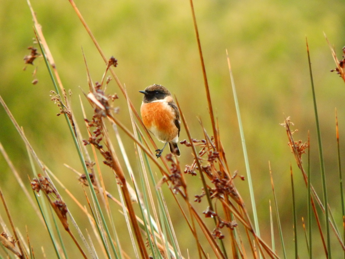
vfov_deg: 1.7
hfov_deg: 2.2
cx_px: 172
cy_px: 130
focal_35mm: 896
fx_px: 8930
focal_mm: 160
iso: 800
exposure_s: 1/500
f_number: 5.7
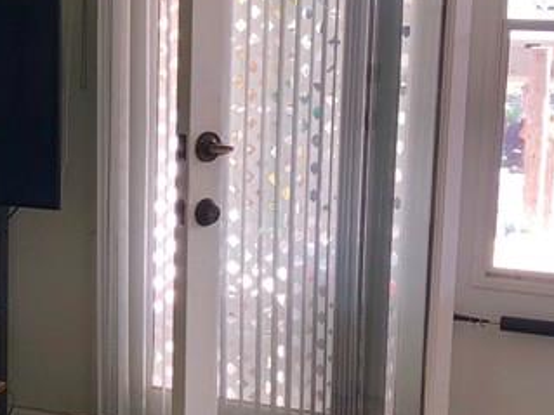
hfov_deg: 20.7
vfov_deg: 15.9
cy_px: 227
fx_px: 1488
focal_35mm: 93
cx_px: 63
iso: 32
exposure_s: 1/61
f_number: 1.8
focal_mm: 3.99
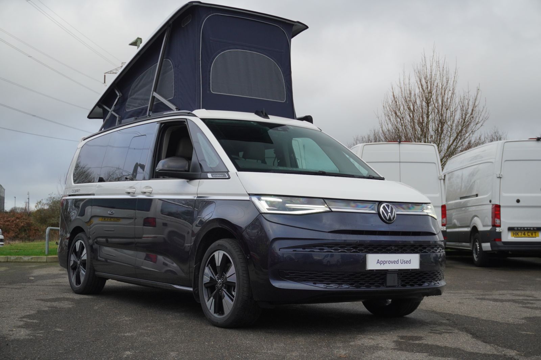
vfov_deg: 26.4
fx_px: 766
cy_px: 180
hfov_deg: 38.9
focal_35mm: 51
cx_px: 270
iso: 500
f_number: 4.5
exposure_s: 1/200
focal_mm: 34
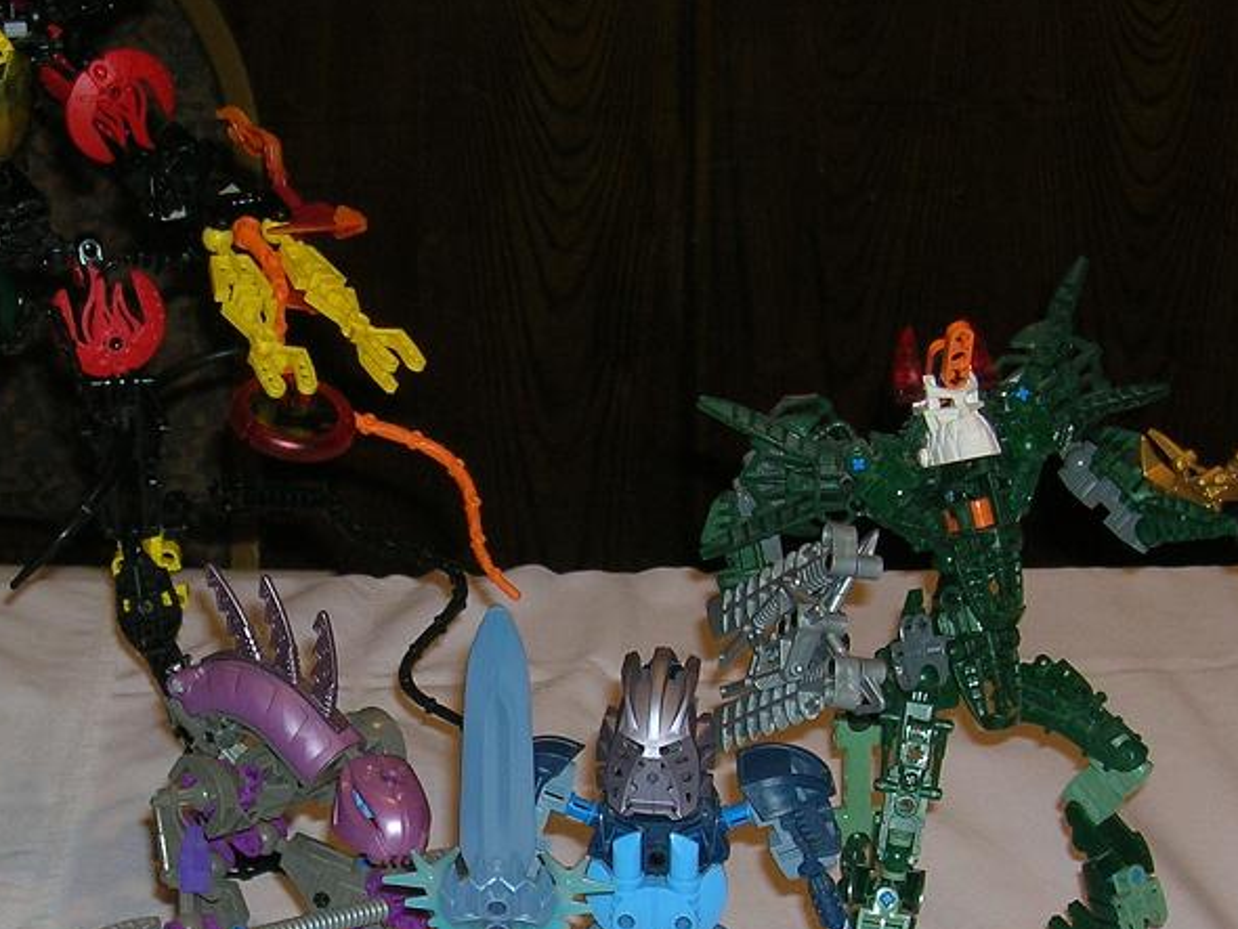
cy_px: 772
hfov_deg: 19.4
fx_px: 3614
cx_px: 367
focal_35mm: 101
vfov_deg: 14.6
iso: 50
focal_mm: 7.7
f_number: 3.2
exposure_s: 1/60.1
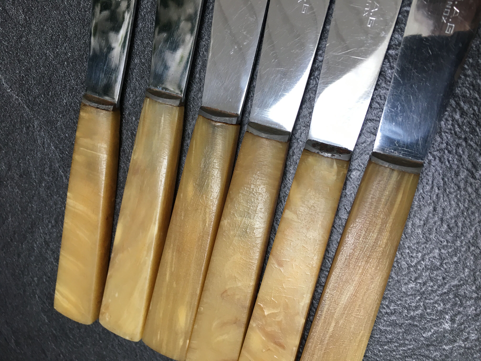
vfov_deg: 48.2
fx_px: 403
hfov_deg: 61.7
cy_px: 180
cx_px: 240
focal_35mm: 29
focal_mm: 4.15
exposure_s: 1/33
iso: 25
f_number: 2.2
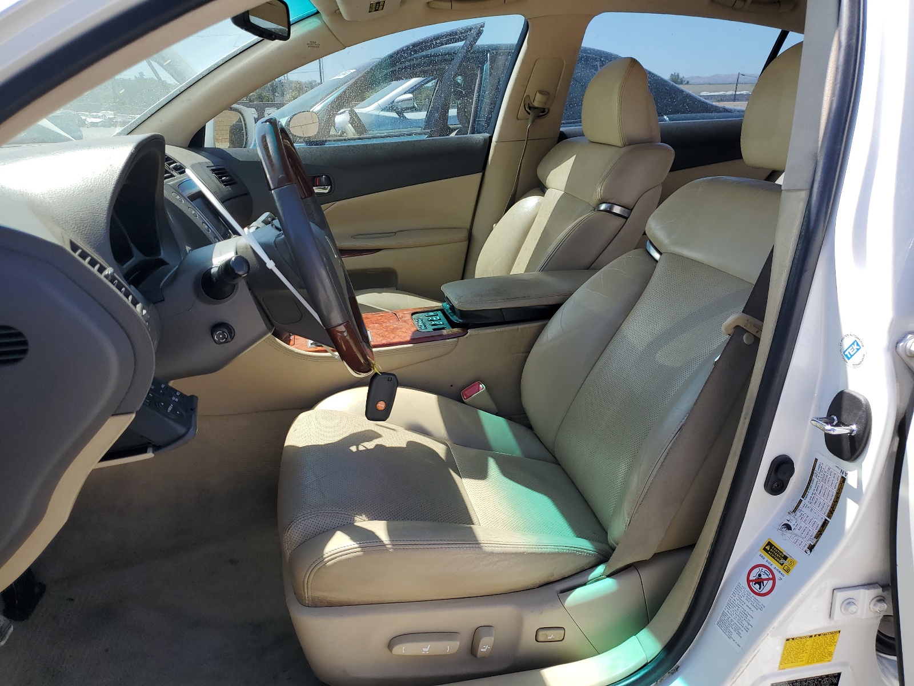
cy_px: 343
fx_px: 687
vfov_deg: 53.1
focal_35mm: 26
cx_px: 457
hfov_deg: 67.3
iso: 50
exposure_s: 1/1250
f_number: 1.5
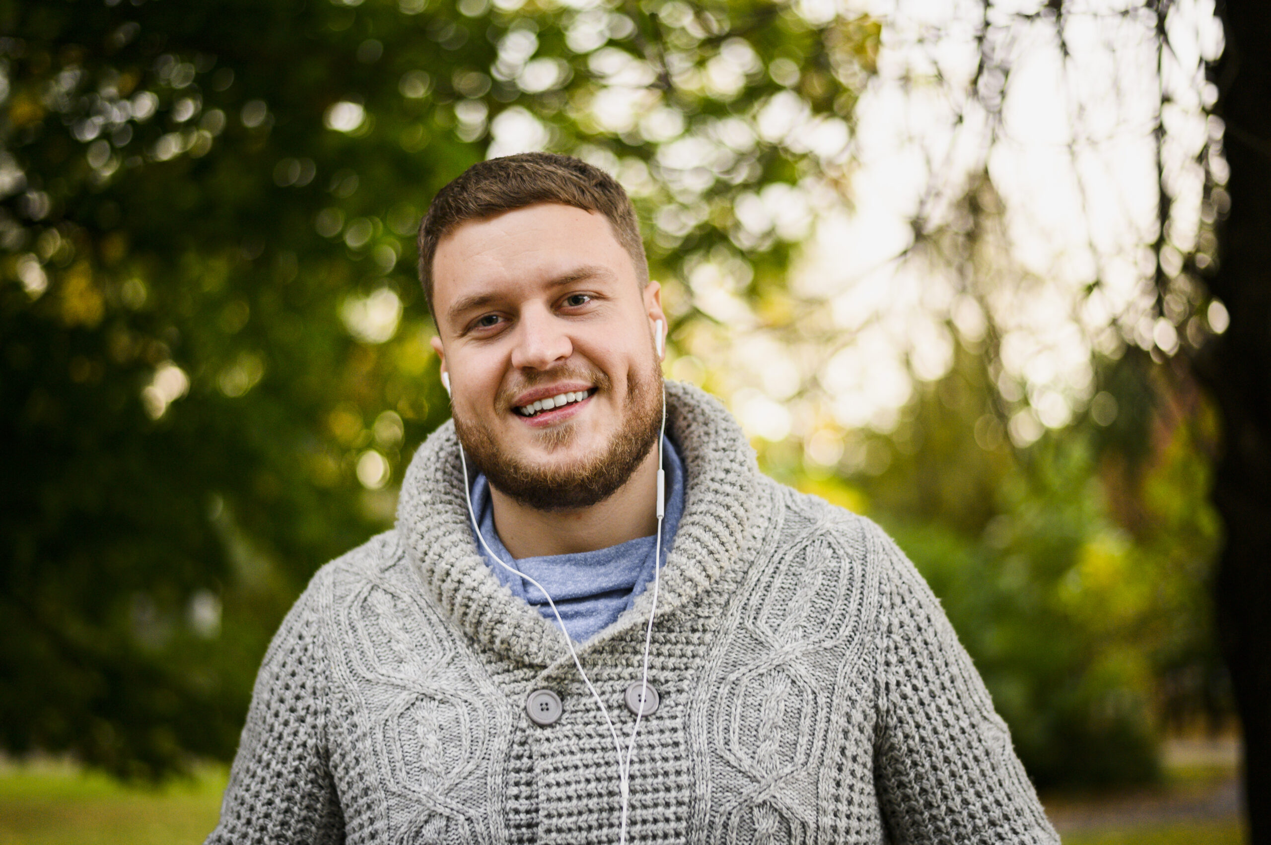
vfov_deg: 27.0
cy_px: 422
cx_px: 636
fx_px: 1764
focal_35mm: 50
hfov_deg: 39.6
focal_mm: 50
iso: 640
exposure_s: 1/125
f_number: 1.8
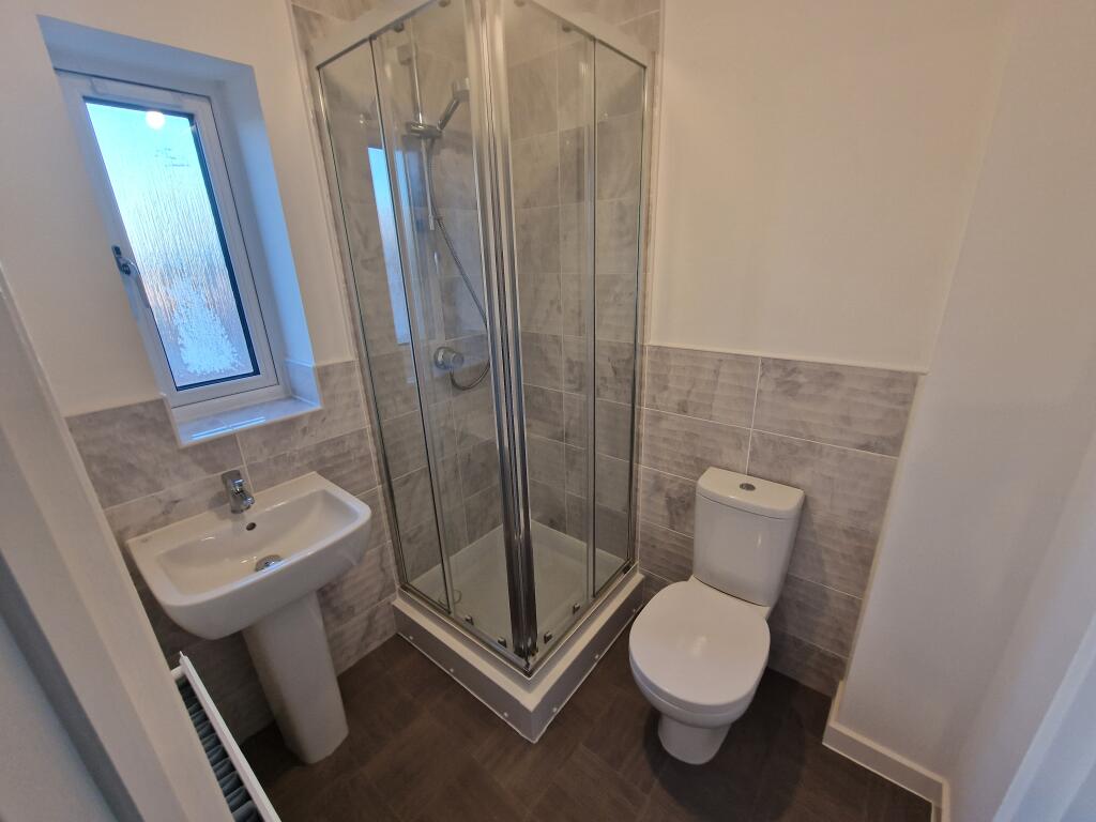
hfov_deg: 106.2
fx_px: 412
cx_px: 548
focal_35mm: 13
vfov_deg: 89.9
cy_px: 411
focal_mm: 2.2
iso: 100
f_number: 2.2
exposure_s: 1/60
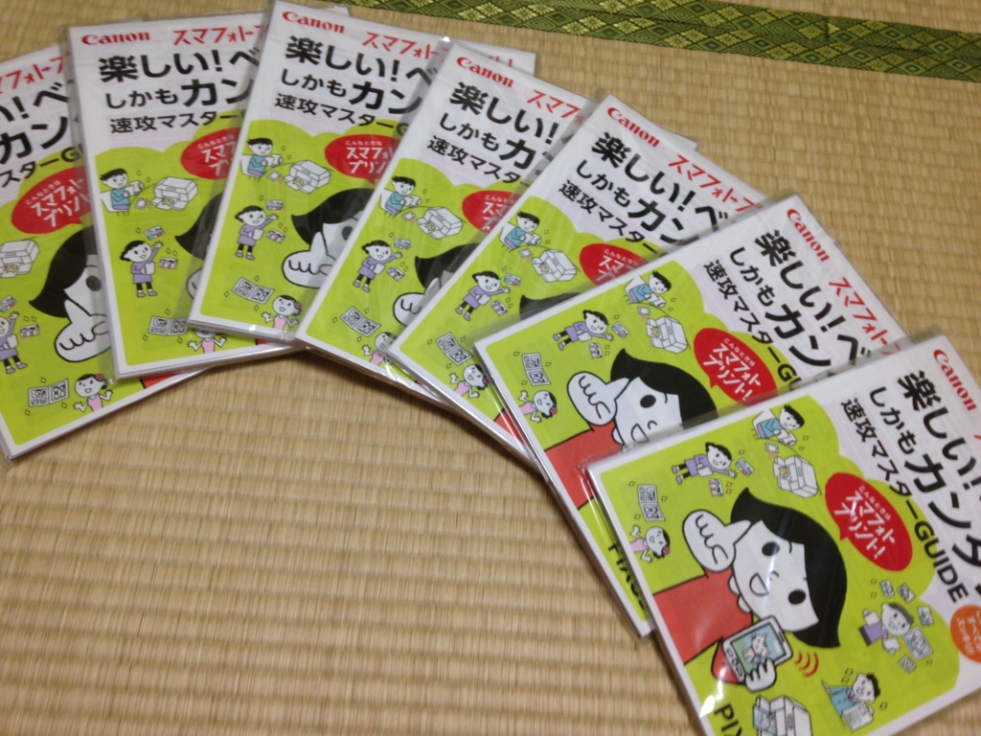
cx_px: 490
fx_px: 935
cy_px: 368
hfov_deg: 55.4
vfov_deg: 42.9
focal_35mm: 33
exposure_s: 1/24
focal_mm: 4.12
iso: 50
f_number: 2.4
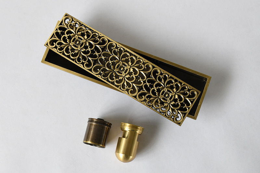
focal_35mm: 39
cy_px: 86
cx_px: 130
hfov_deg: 49.6
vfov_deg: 34.2
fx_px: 282
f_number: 7.1
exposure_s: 1/30
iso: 250
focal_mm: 26
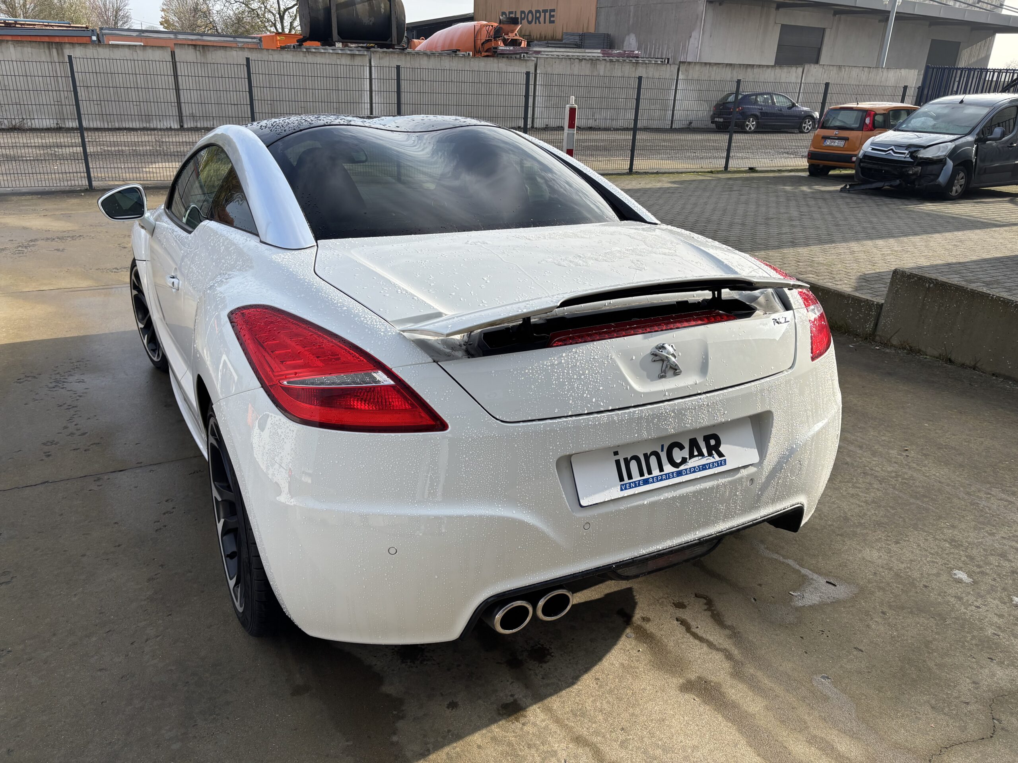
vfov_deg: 53.1
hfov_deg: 67.3
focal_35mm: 26
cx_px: 509
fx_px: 765
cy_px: 382
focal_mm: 5.96
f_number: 1.6
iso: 50
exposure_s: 1/2242
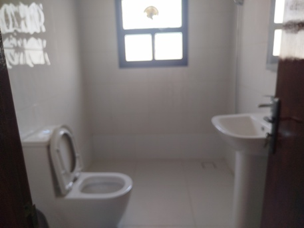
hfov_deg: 71.6
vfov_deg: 56.8
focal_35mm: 24
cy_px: 114
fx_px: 211
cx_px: 152
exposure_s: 1/100
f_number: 1.7
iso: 80
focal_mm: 5.31
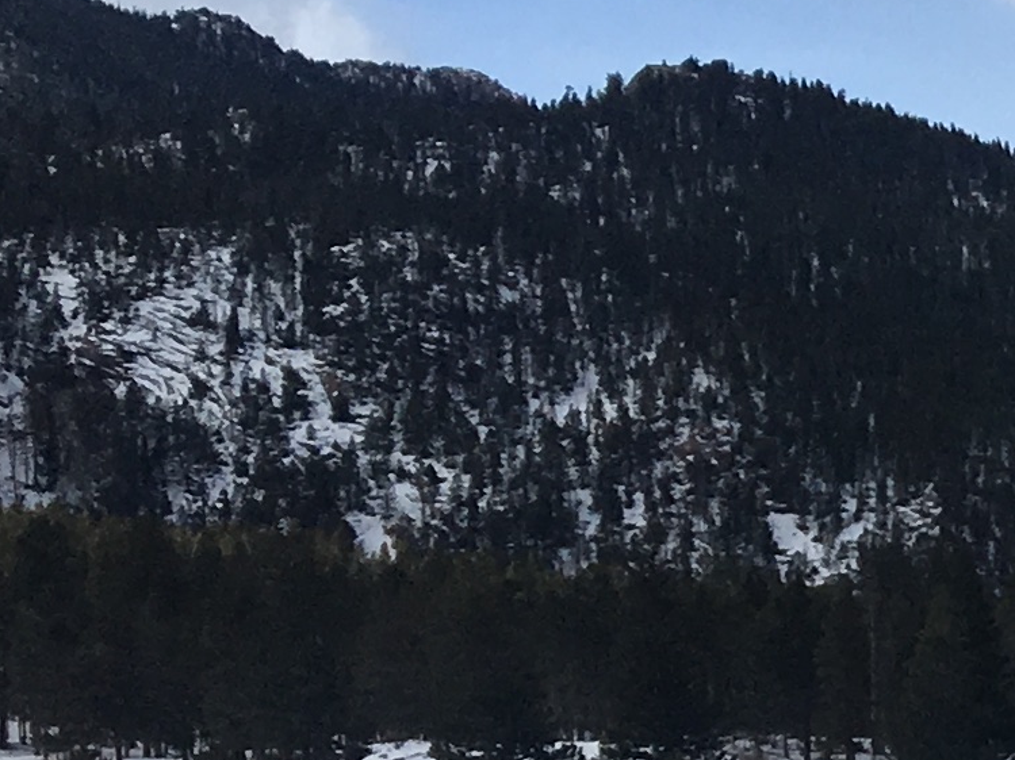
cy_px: 748
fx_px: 4573
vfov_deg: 9.4
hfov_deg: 10.6
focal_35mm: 156
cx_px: 2531
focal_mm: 4.15
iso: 25
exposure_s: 1/2331
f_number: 2.2
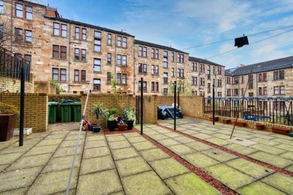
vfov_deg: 77.3
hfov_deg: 100.4
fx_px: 122
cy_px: 98
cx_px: 146
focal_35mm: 15
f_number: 4
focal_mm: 15
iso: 160
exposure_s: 1/60
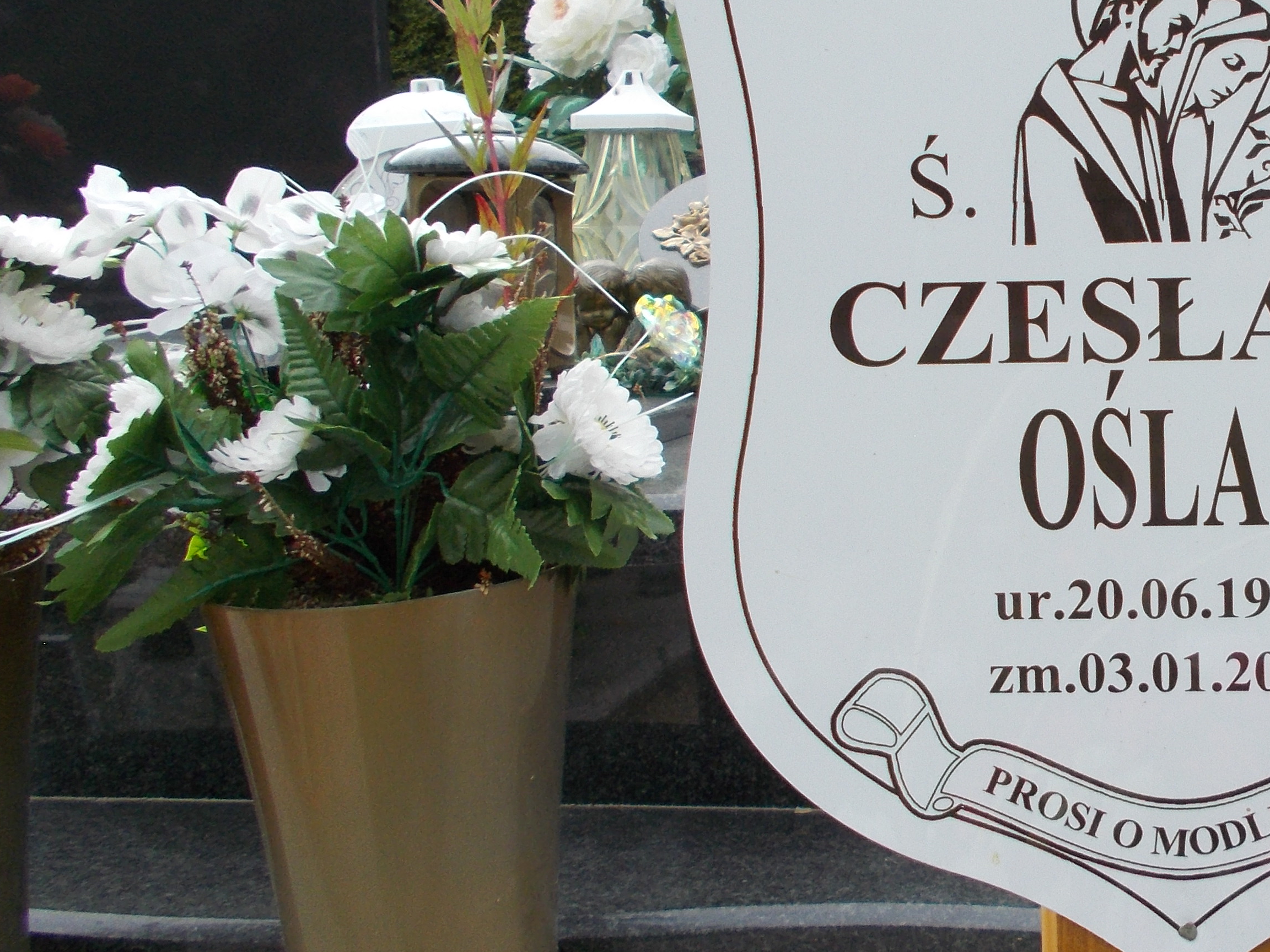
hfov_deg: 34.5
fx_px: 1908
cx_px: 1174
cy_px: 352
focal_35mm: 52
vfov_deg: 27.9
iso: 80
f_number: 3.2
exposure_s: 1/500
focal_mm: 4.6
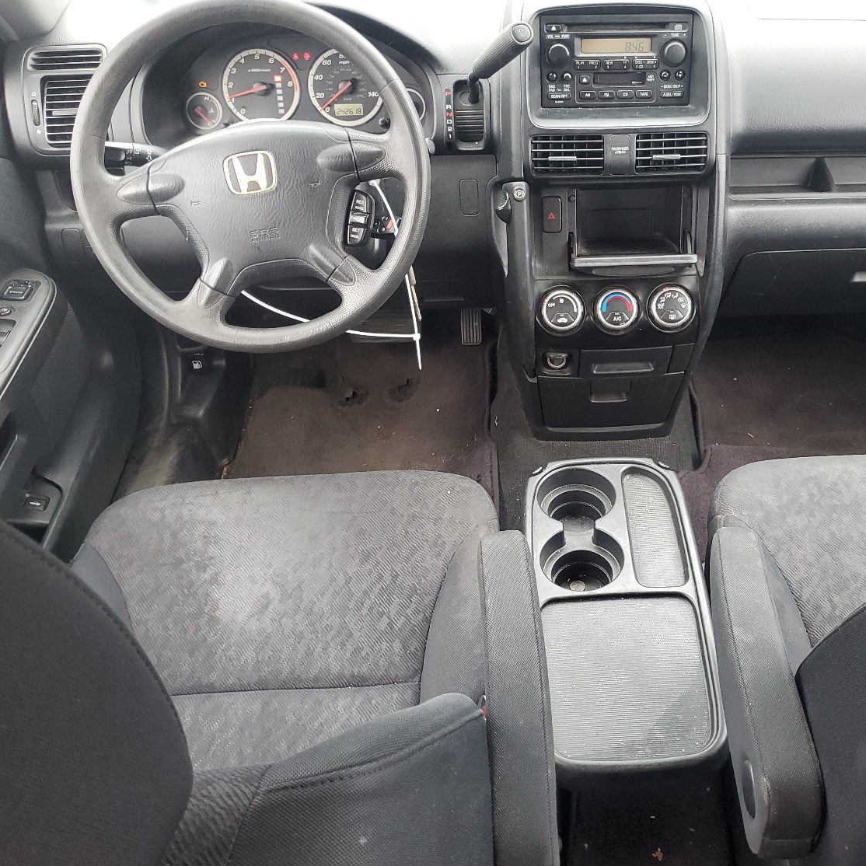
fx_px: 934
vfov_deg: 49.7
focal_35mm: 33
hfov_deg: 49.0
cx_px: 571
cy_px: 440
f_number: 1.5
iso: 83
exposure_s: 1/60.2
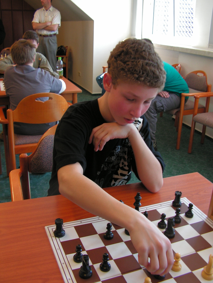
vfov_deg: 51.4
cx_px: 106
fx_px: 295
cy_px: 142
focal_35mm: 36
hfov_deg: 39.7
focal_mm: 6
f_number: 3.2
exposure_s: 1/40
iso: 100
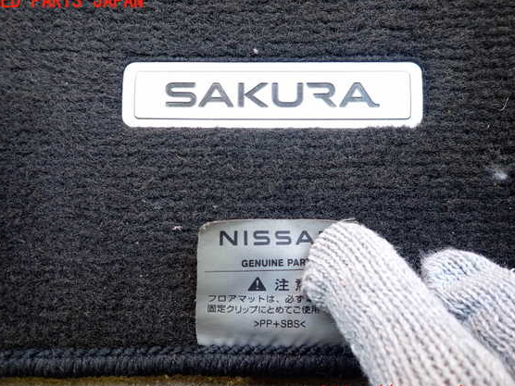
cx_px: 253
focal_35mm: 27
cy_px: 198
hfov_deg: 65.3
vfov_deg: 51.3
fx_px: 402
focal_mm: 4.5
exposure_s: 1/80
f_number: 2
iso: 200
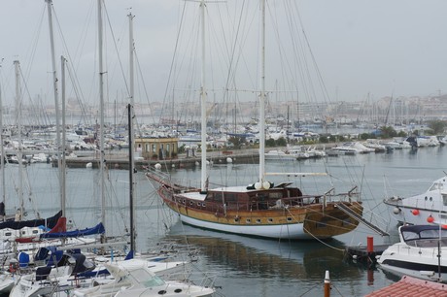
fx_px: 1024
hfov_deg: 24.6
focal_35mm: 82
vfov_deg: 16.5
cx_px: 224
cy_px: 148
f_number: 9
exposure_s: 1/125
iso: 200
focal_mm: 55
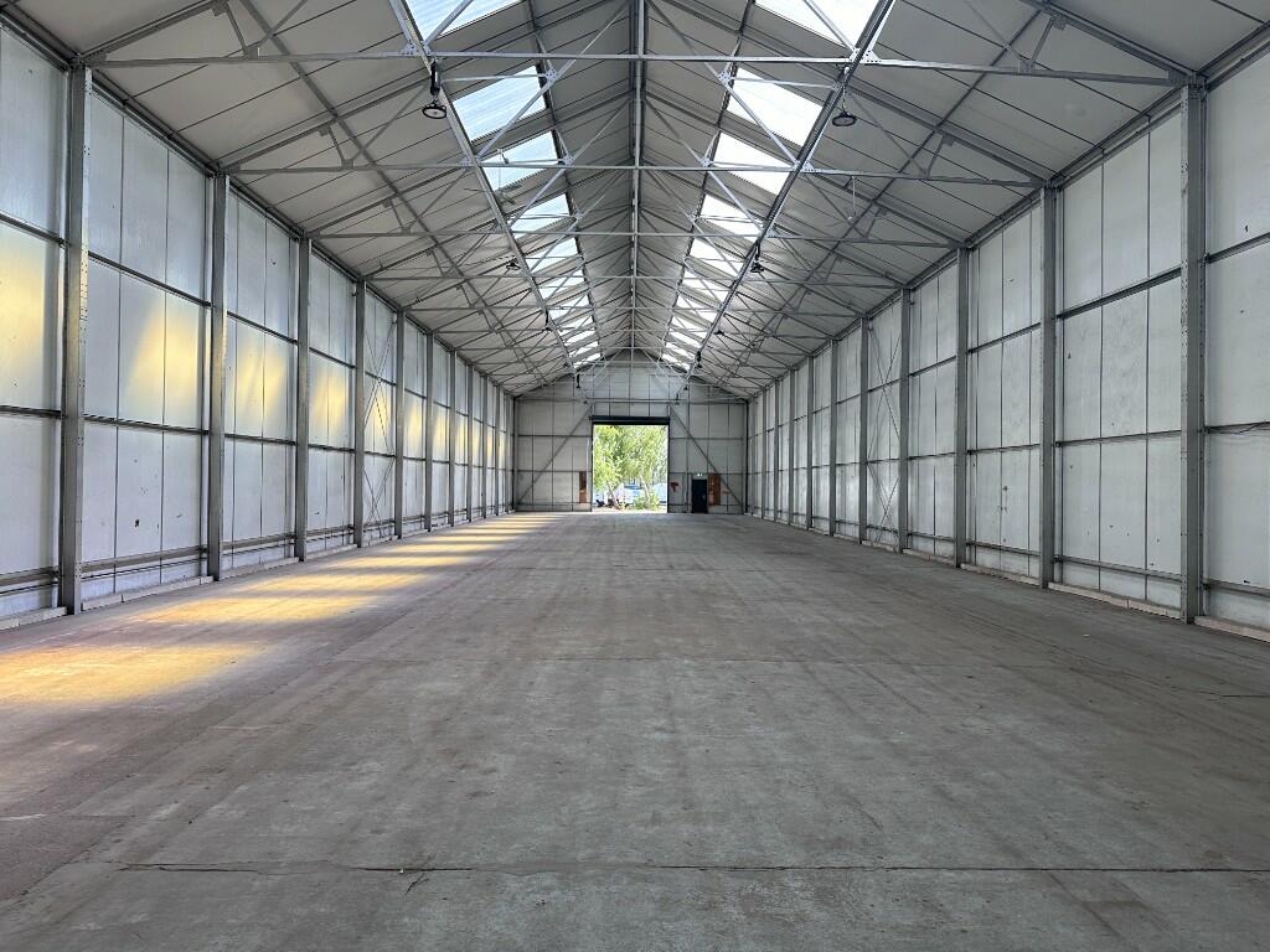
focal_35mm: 24
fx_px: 881
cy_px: 476
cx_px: 635
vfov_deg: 56.8
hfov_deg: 71.6
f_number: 1.78
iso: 80
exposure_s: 1/521
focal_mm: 6.86
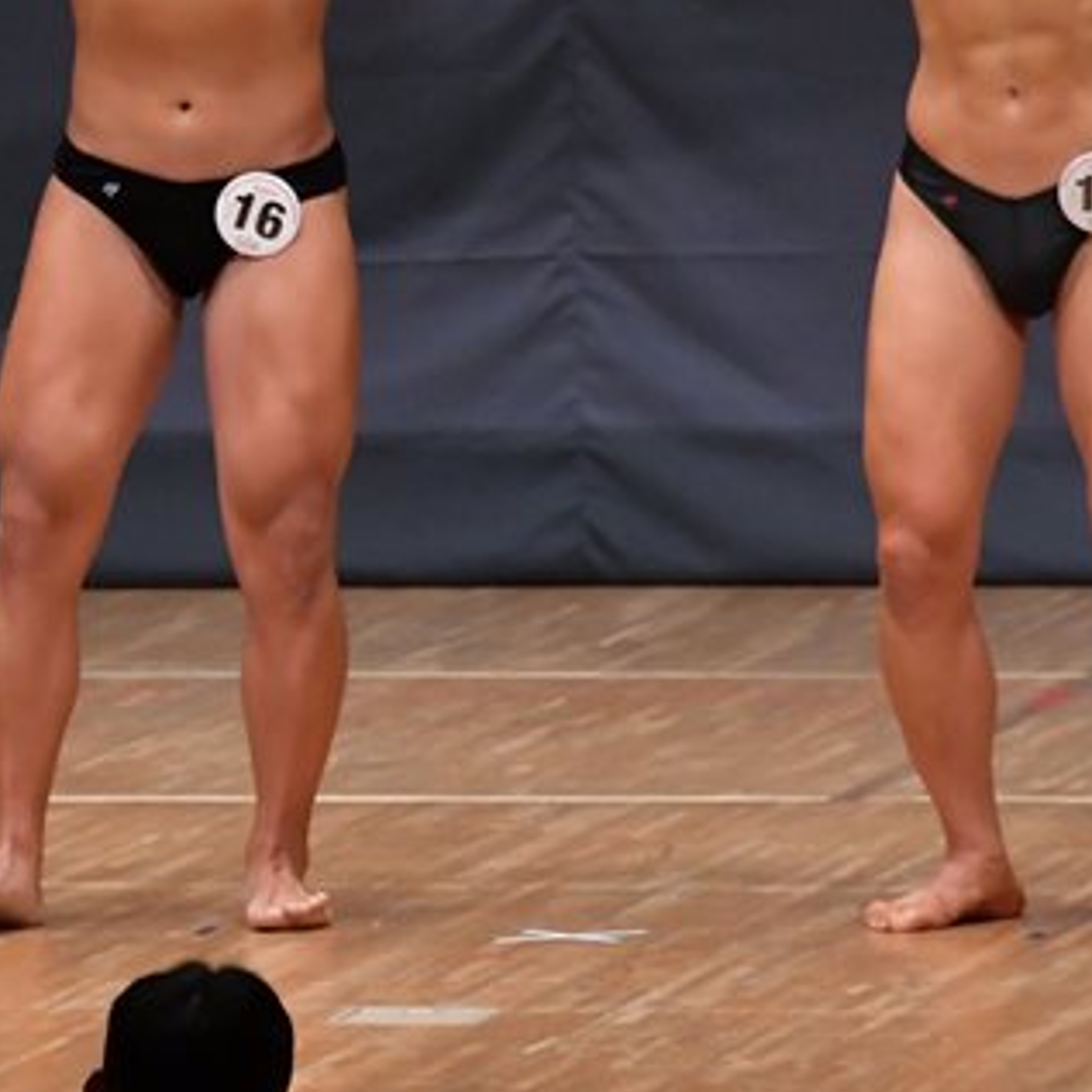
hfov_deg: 3.1
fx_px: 20022
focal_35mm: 561
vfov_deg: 3.1
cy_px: 300
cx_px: -133
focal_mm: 180
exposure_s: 1/400
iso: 6400
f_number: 5.6
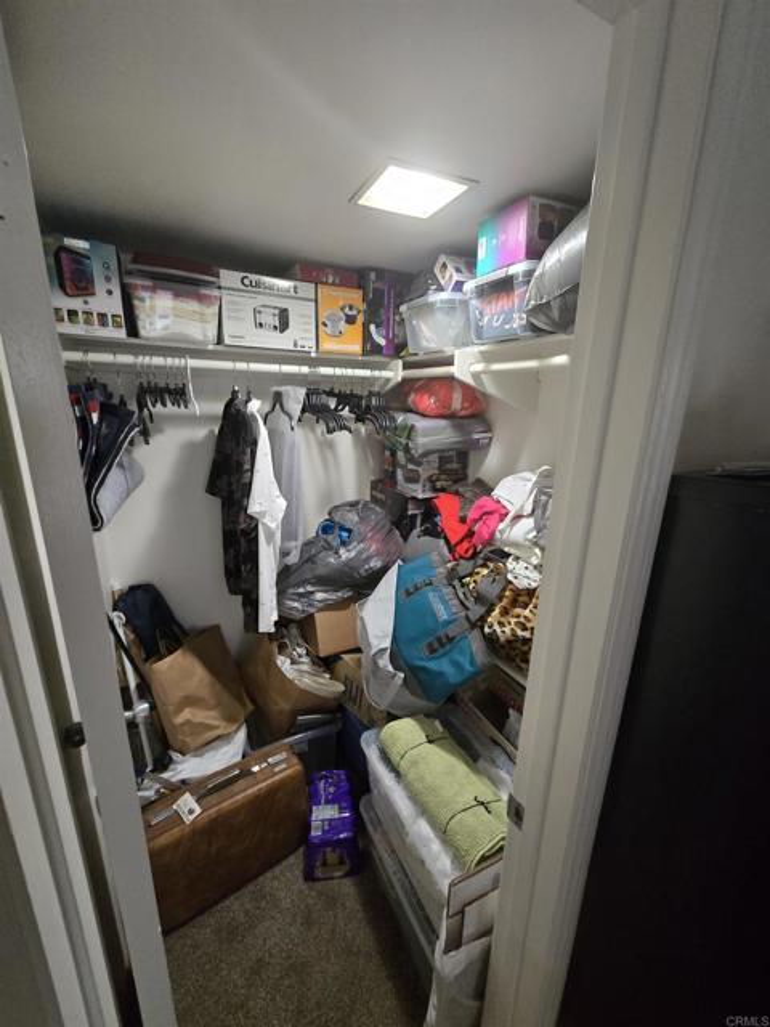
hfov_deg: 89.9
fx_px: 386
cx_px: 385
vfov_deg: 106.2
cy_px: 514
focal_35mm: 13
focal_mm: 2.2
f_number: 2.2
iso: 800
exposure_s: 1/60
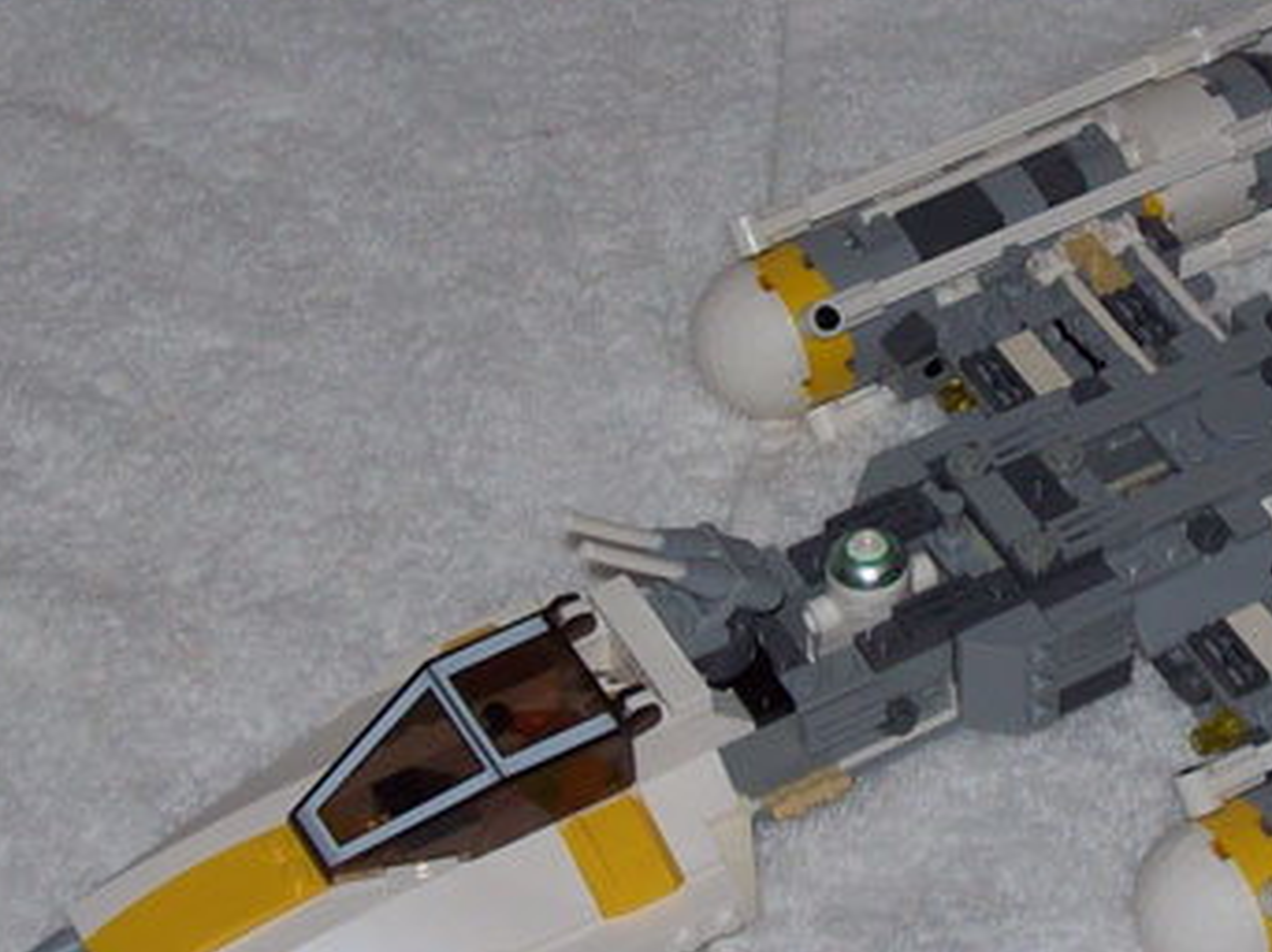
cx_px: 963
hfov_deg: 15.0
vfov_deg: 11.3
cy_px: 374
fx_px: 4810
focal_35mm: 131
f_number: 3.4
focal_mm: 9.4
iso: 80
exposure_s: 1/84.5
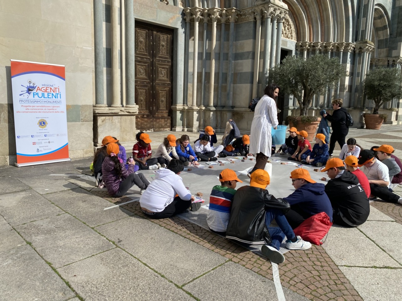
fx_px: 302
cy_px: 150
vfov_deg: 53.1
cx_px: 201
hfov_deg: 67.3
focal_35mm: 26
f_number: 1.8
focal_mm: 4.25
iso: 32
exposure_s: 1/4115
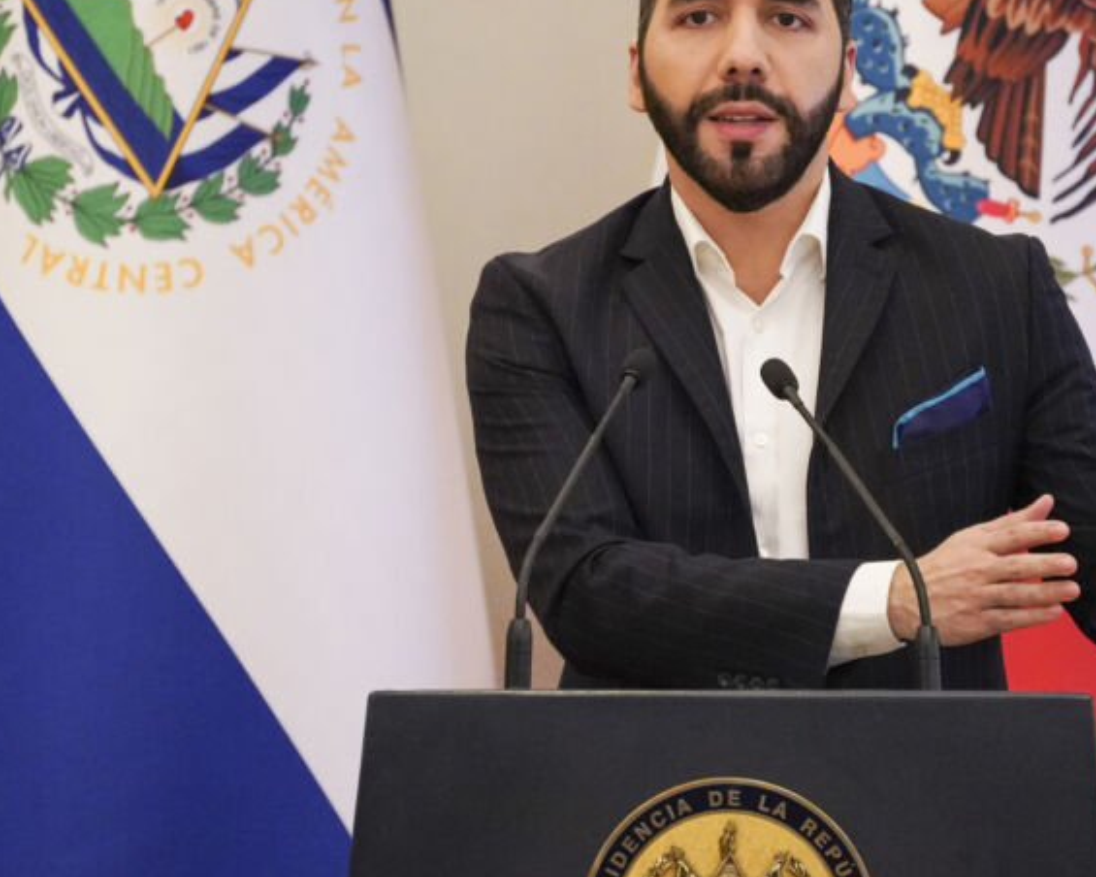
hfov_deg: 5.6
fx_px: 11126
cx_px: 671
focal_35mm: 343
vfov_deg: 4.5
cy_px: 371
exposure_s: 1/320
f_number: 6.3
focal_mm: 258
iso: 8000
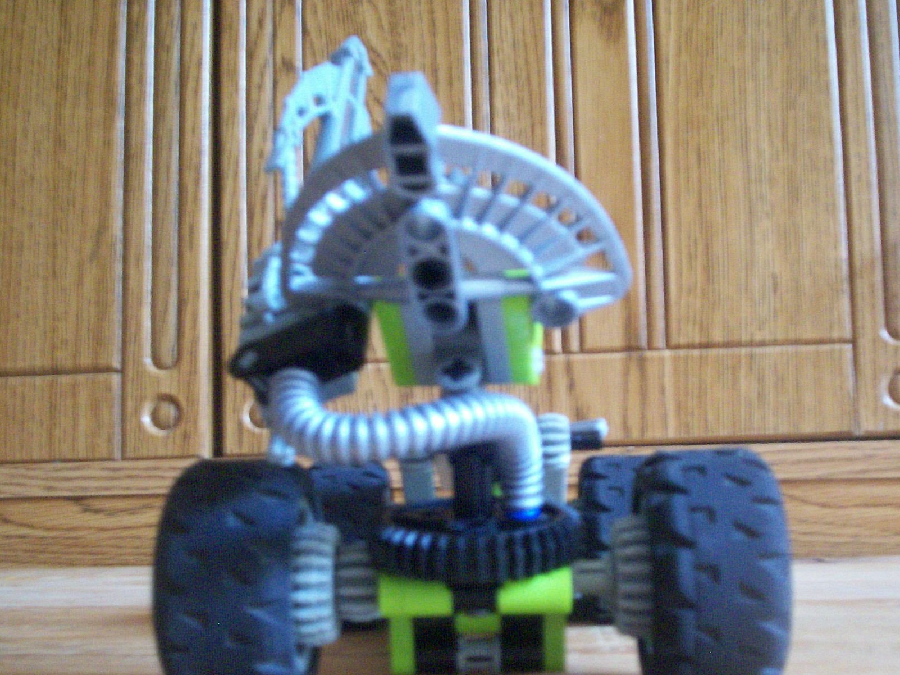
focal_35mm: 46
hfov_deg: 41.2
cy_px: 411
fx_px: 1196
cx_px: 510
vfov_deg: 31.4
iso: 331
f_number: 4.5
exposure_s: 1/8
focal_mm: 5.9
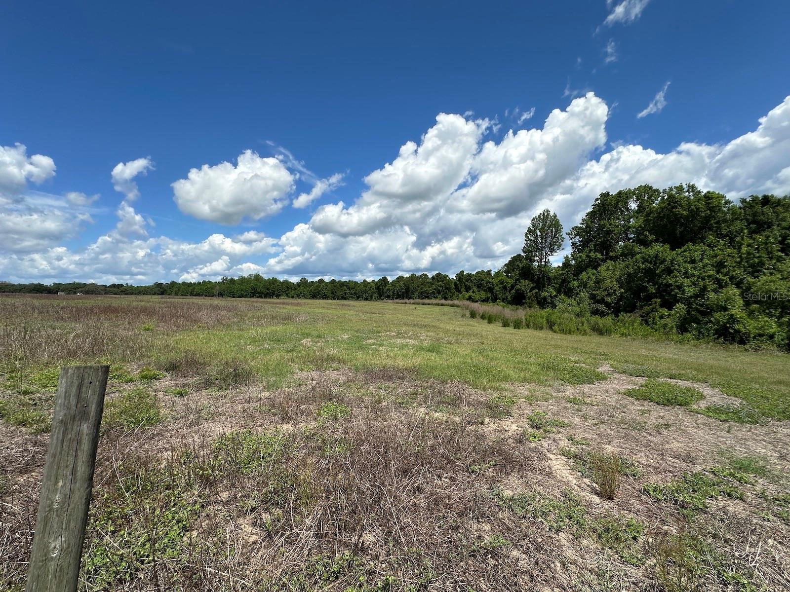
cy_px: 296
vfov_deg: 85.7
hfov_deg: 102.1
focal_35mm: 14
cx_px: 395
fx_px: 320
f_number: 2.2
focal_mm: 2.22
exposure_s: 1/3731
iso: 50
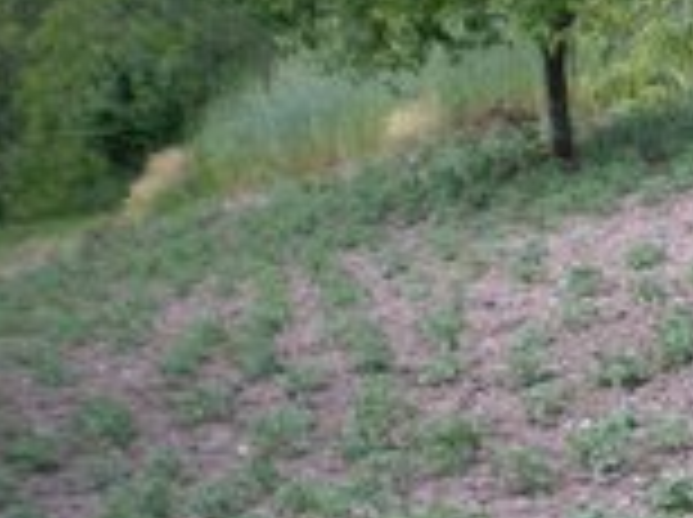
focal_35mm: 99
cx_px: 886
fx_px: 1979
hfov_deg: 18.5
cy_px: 617
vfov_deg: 14.4
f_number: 3.1
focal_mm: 6.3
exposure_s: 1/125
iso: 64
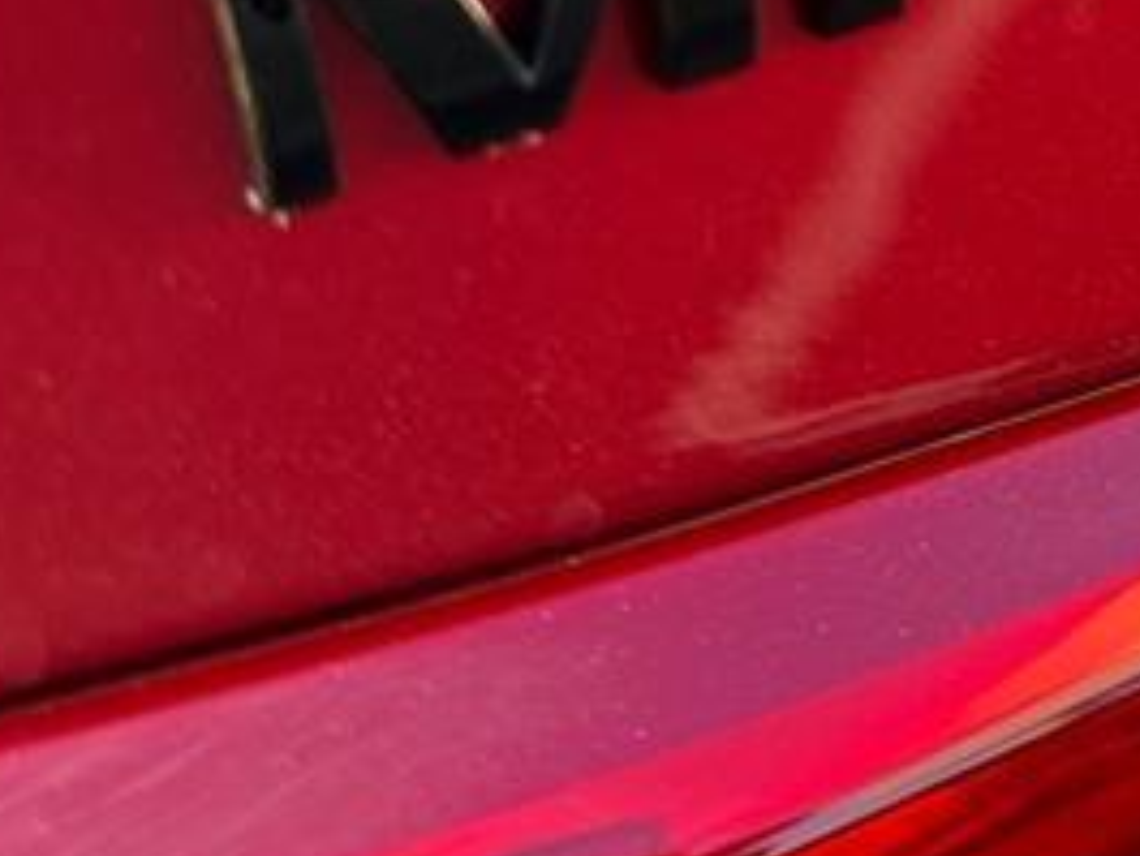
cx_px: 1037
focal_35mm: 58
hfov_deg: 31.6
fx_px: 1911
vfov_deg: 23.5
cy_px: -112
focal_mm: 6.86
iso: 80
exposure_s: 1/121
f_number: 1.78
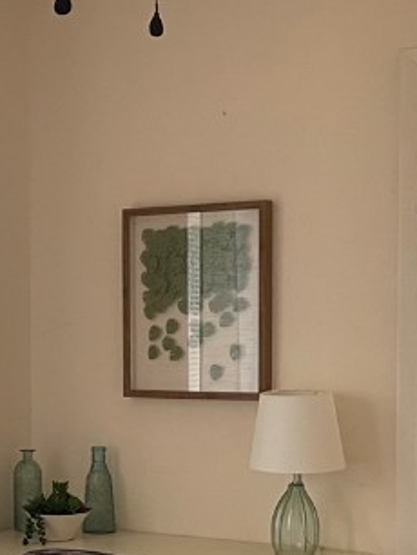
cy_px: 417
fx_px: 1395
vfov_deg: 22.3
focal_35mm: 87
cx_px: -7
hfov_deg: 16.6
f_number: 1.6
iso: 80
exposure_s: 1/60
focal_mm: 4.2
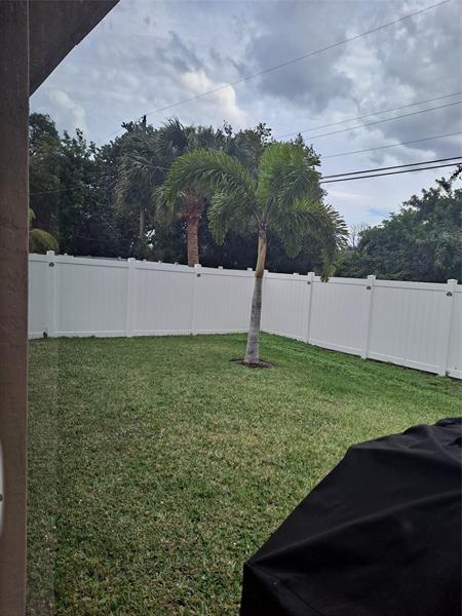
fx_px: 445
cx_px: 231
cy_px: 308
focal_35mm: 25
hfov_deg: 54.9
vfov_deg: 69.4
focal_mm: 4.6
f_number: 2
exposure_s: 1/417
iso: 32
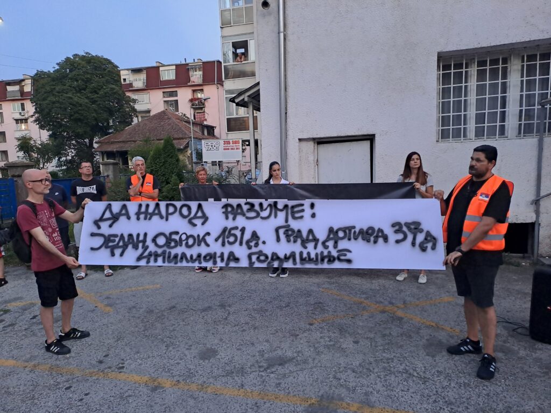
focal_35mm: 25
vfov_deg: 54.9
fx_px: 398
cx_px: 276
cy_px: 206
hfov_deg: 69.4
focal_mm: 4.65
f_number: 1.8
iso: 320
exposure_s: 1/33
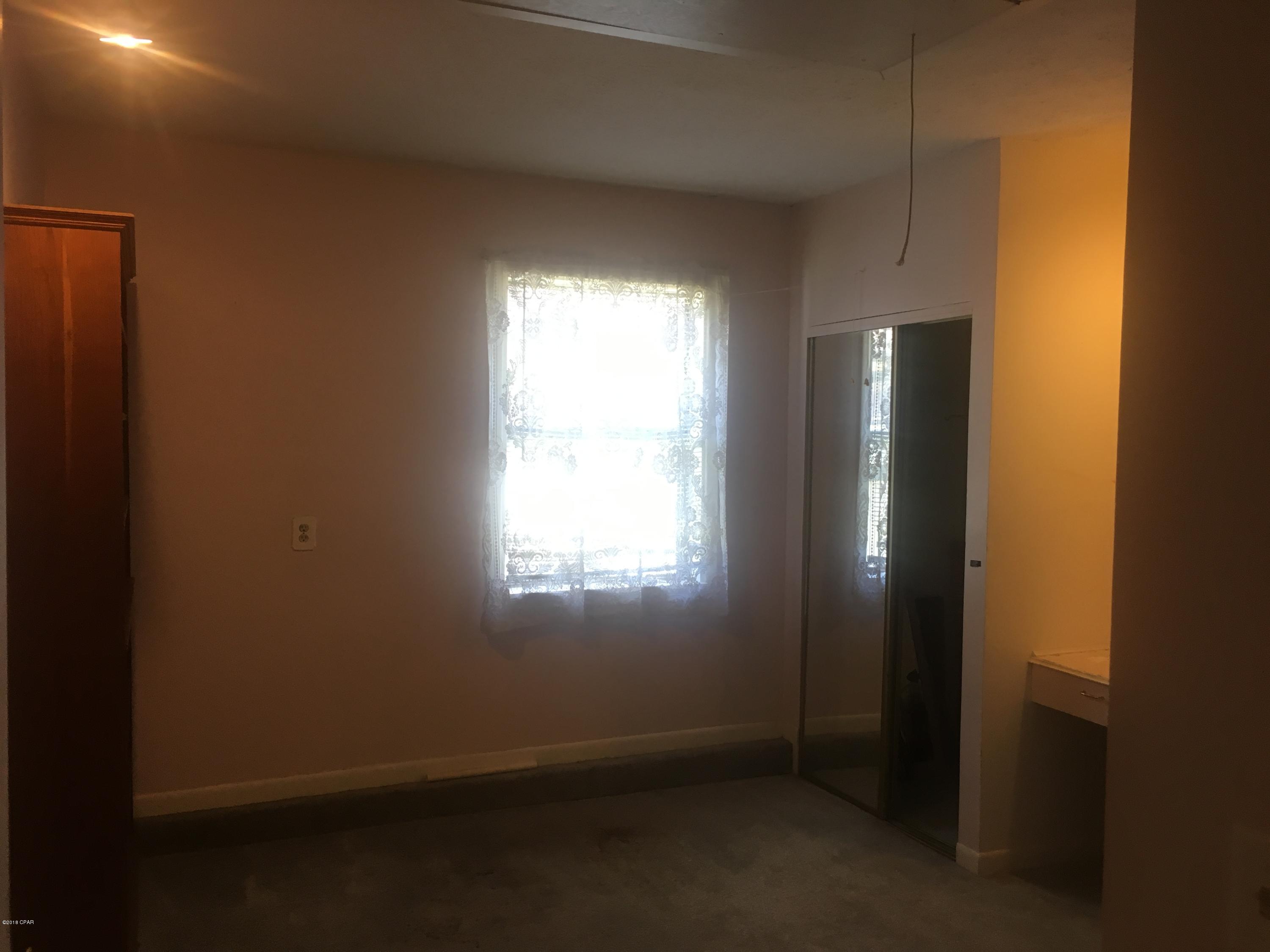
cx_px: 635
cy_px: 476
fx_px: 1064
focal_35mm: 29
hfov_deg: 61.7
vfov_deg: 48.2
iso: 50
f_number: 2.2
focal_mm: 4.15
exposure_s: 1/30
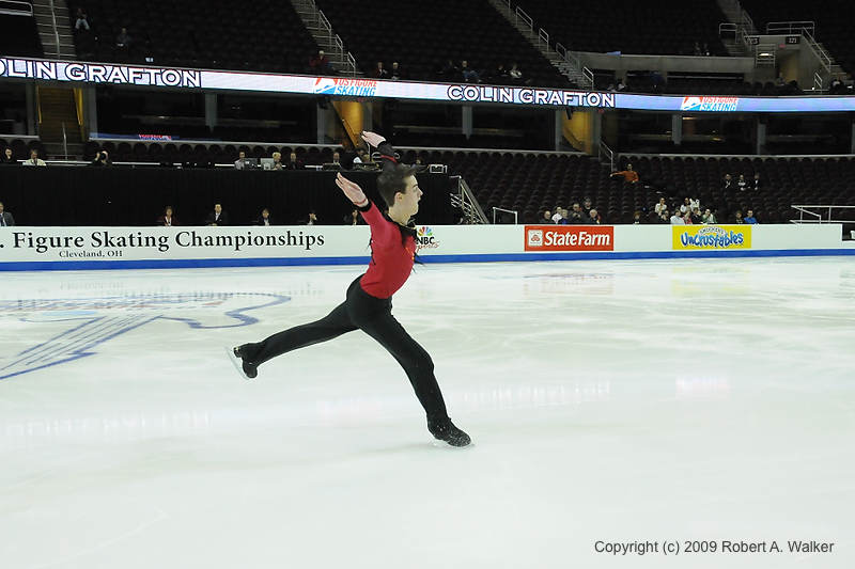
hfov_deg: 53.1
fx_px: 855
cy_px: 284
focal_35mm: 36
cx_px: 428
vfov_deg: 36.9
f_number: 5.6
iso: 3200
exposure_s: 1/800
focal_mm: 24
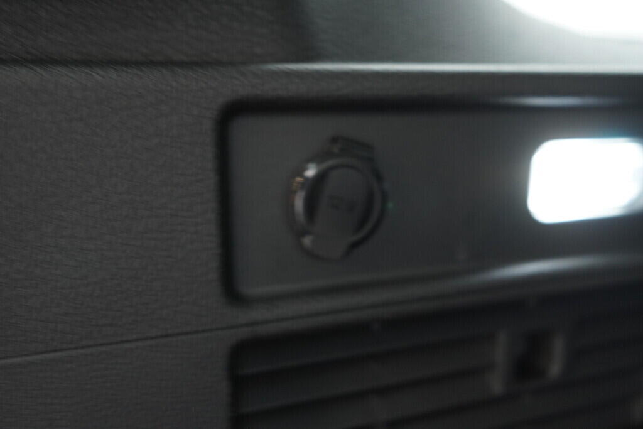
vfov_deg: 36.9
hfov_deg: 53.1
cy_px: 214
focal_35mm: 36
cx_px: 322
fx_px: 643
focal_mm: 24
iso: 800
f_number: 2.8
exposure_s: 1/40
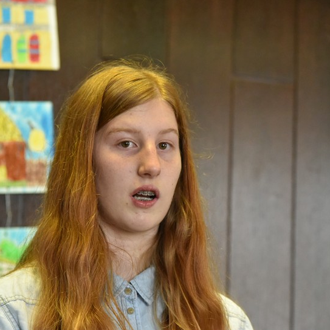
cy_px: 164
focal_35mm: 154
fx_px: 1661
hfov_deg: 11.3
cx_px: 158
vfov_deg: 11.3
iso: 8000
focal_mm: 120
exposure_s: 1/320
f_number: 4.5
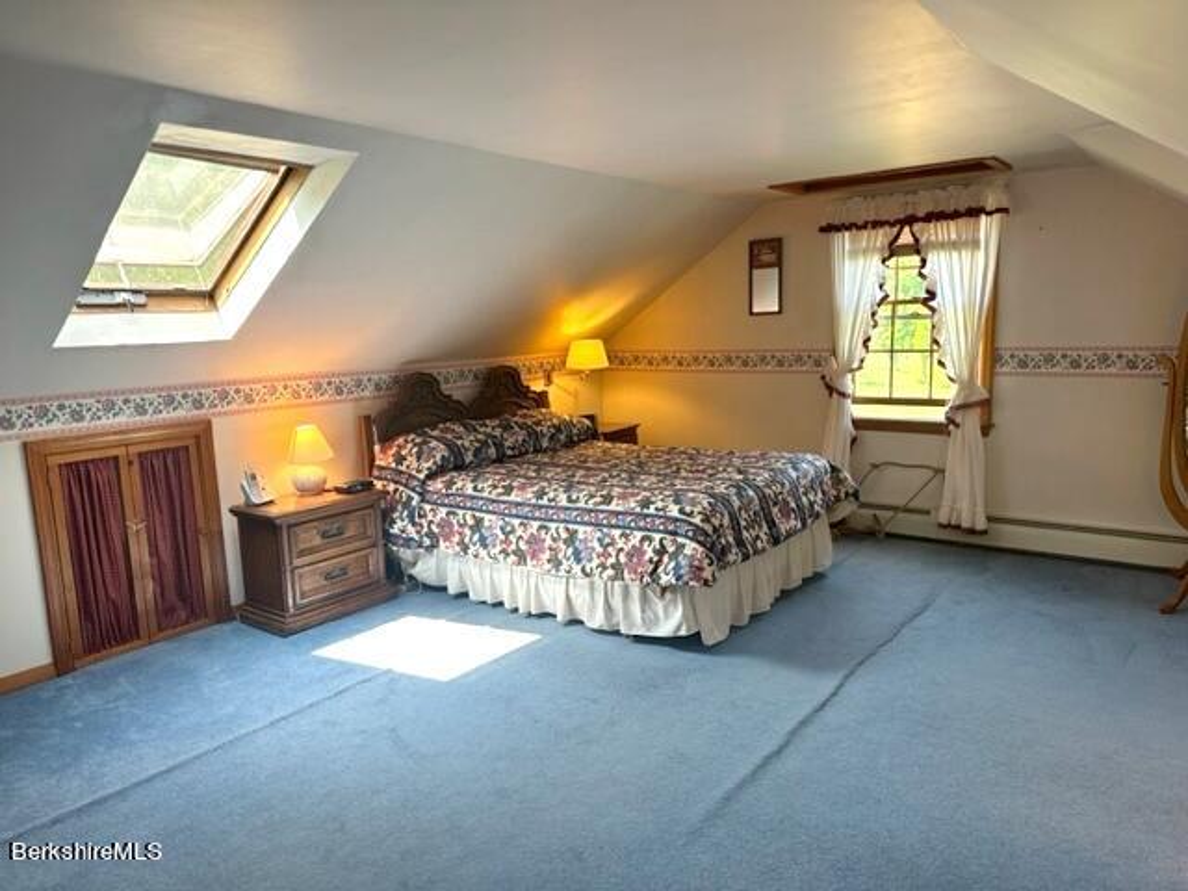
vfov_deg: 56.8
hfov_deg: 71.6
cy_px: 446
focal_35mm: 24
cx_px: 594
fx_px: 824
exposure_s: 1/120
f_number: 1.78
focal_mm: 6.86
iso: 125
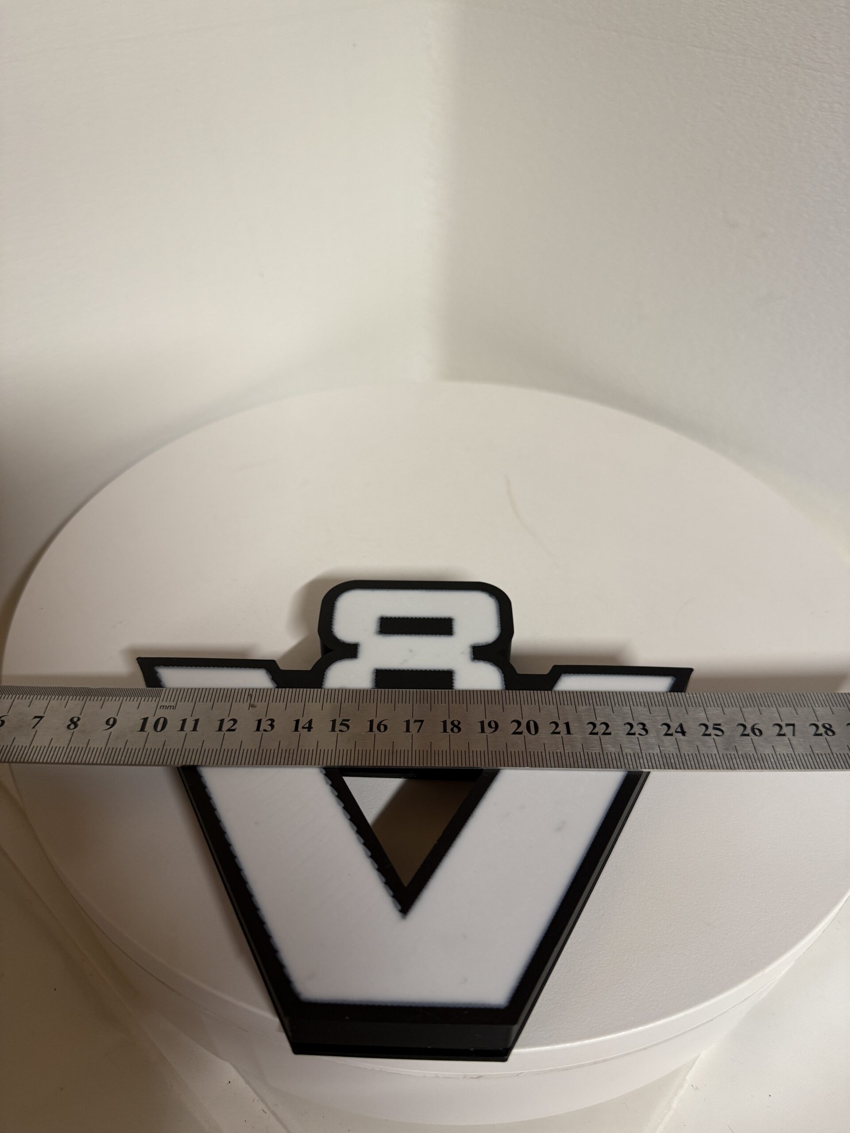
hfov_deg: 56.8
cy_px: 566
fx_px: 786
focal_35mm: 24
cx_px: 425
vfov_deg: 71.6
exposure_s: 1/50
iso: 160
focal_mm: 6.76
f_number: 1.78
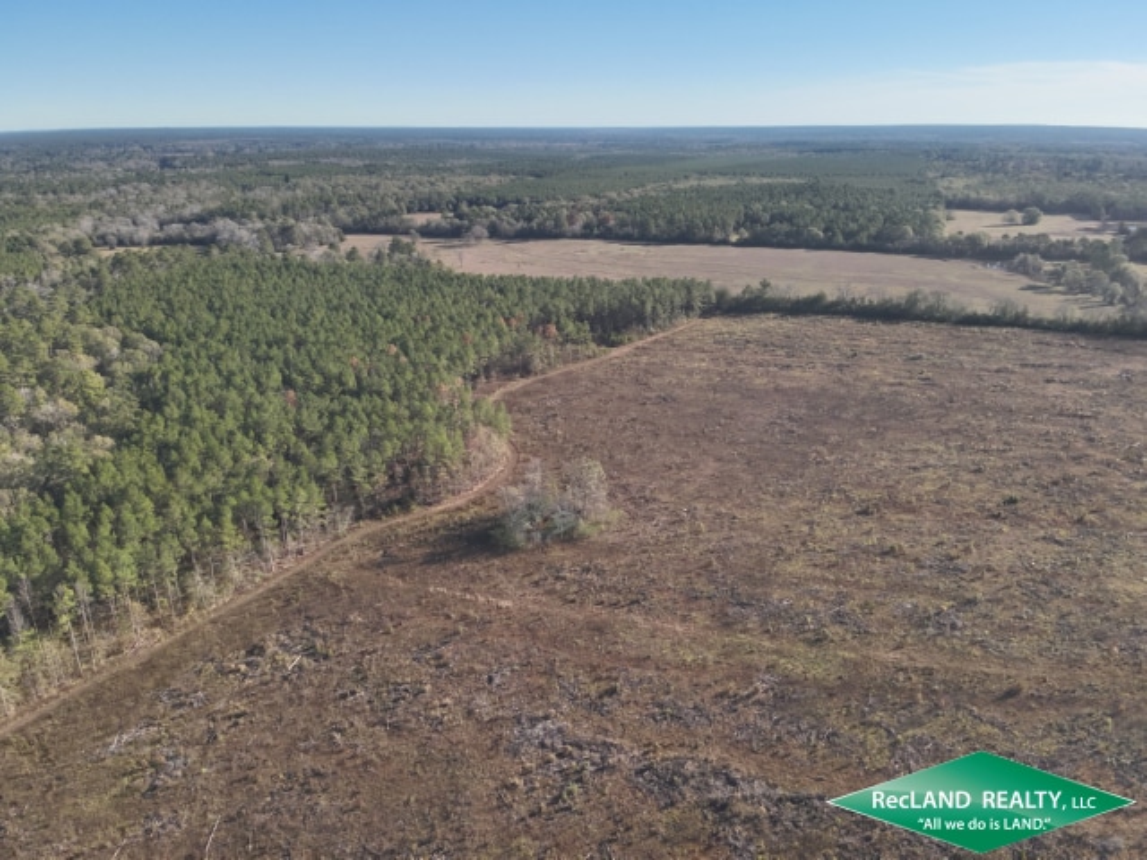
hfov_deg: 71.6
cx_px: 574
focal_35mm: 24
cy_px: 430
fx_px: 795
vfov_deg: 56.8
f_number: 2.8
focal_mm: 4.4
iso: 100
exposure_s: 1/1000
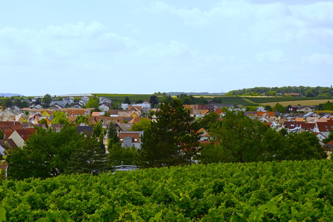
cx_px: 84
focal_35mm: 77
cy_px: 92
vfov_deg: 17.7
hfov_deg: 26.0
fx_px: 712
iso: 100
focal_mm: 22
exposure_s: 1/125
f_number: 9
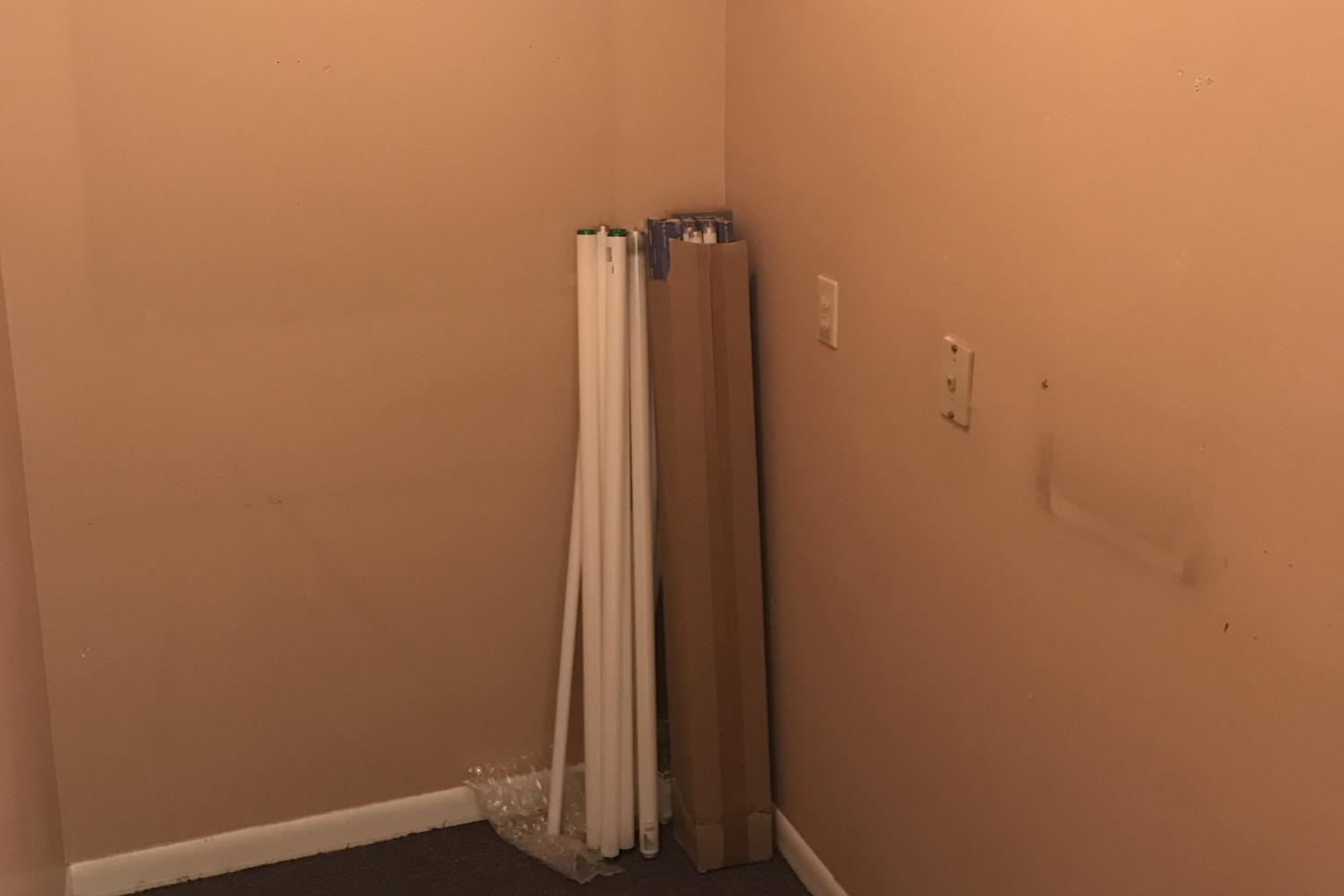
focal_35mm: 39
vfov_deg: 34.0
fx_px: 1456
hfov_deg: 49.5
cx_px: 673
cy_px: 317
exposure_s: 1/9
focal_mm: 3.99
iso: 100
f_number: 1.8
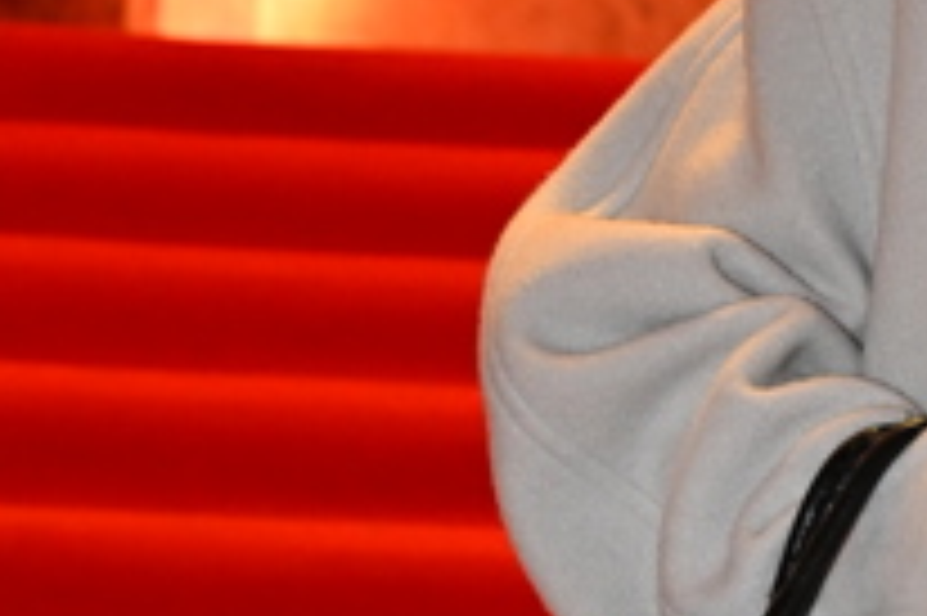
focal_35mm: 216
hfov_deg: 9.3
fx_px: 5557
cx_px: 1251
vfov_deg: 6.2
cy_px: 1176
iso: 2500
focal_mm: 43
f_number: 4.5
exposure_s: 1/125
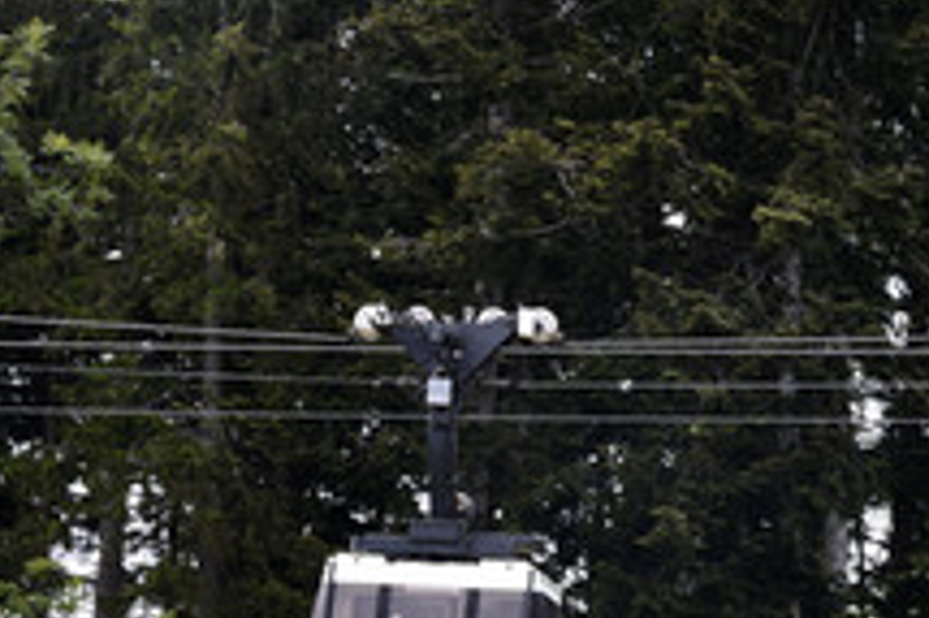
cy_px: 631
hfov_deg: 8.2
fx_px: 6498
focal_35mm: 252
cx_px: 598
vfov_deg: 5.4
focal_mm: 120
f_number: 11
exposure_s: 1/125
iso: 500
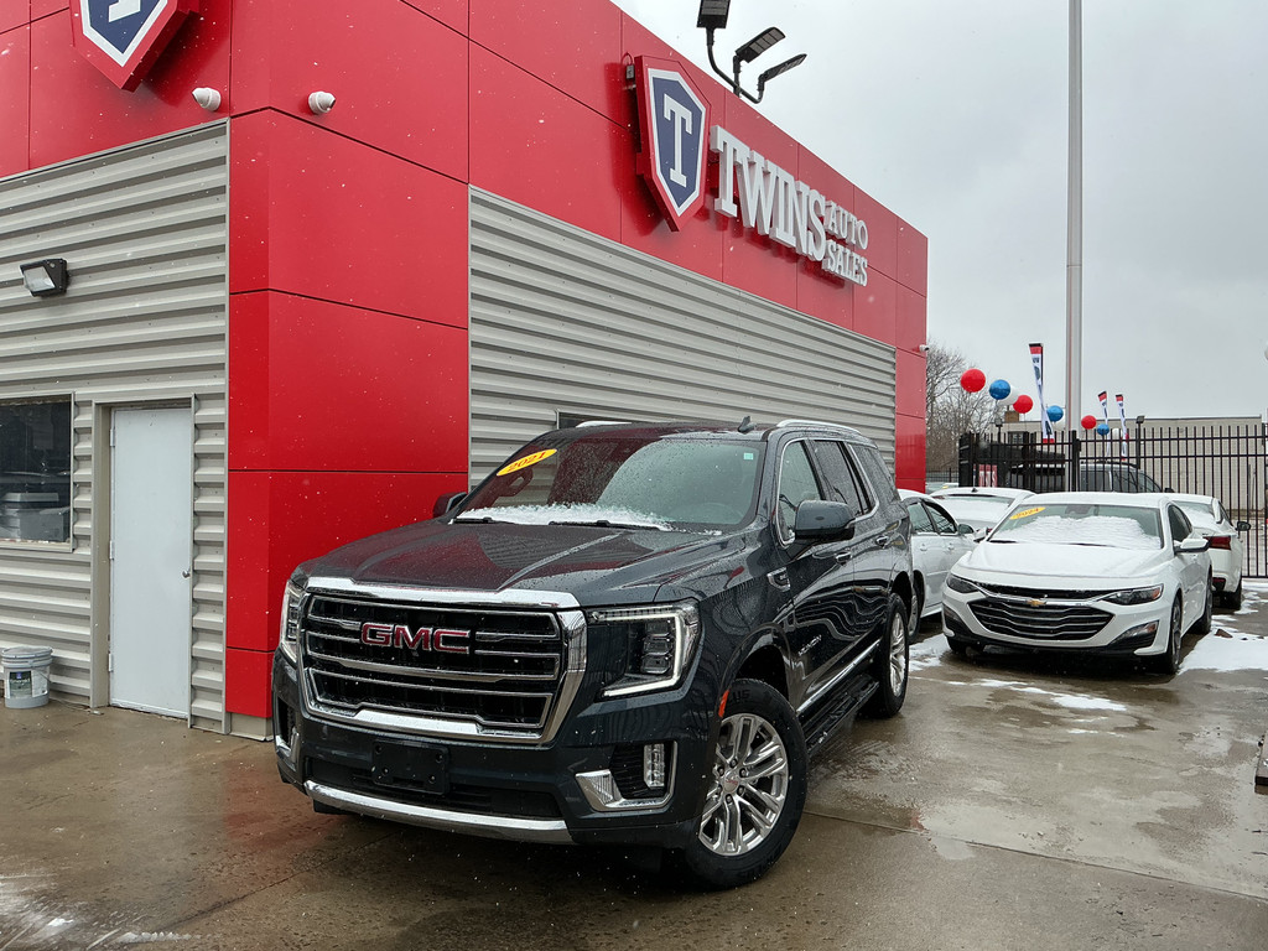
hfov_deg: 61.7
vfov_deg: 48.2
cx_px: 634
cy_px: 476
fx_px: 1062
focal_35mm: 29
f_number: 1.8
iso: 25
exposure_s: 1/759
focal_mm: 3
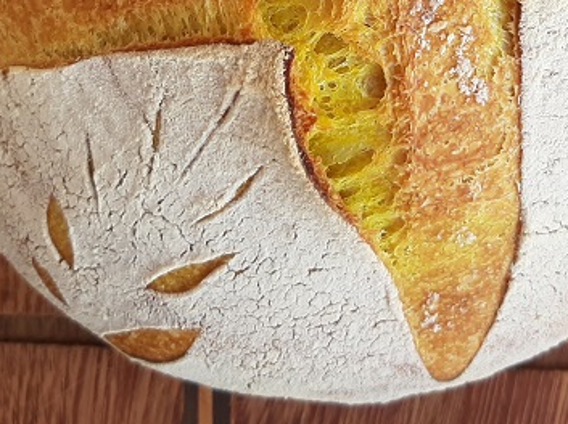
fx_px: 967
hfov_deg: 32.5
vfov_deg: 23.4
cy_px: -34
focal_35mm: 59
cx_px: 377
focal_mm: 3.93
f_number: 1.7
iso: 40
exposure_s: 1/317
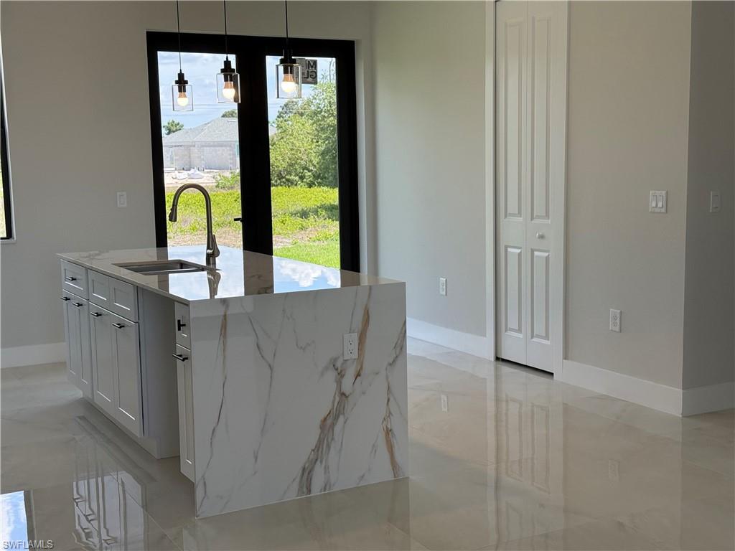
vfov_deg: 30.3
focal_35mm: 48
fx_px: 1019
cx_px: 368
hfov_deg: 39.7
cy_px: 276
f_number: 1.78
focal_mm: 6.76
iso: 80
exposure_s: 1/687
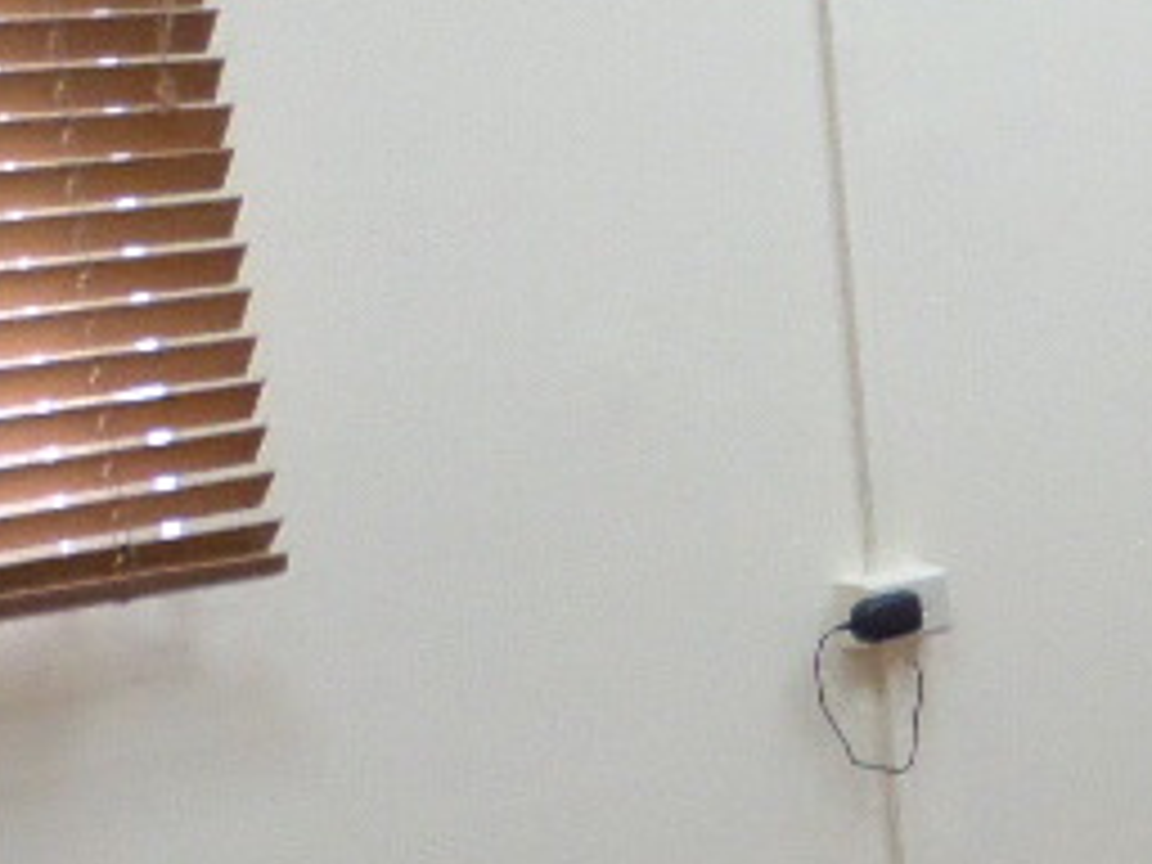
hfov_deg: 16.7
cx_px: 2002
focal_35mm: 100
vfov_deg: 14.8
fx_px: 3328
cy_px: 544
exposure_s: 1/30
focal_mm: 4.5
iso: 200
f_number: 2.5
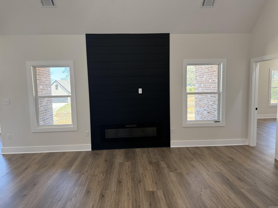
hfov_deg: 71.6
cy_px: 104
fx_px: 193
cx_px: 139
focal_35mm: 24
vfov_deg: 56.8
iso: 200
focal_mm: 6.76
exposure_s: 1/196
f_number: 1.78
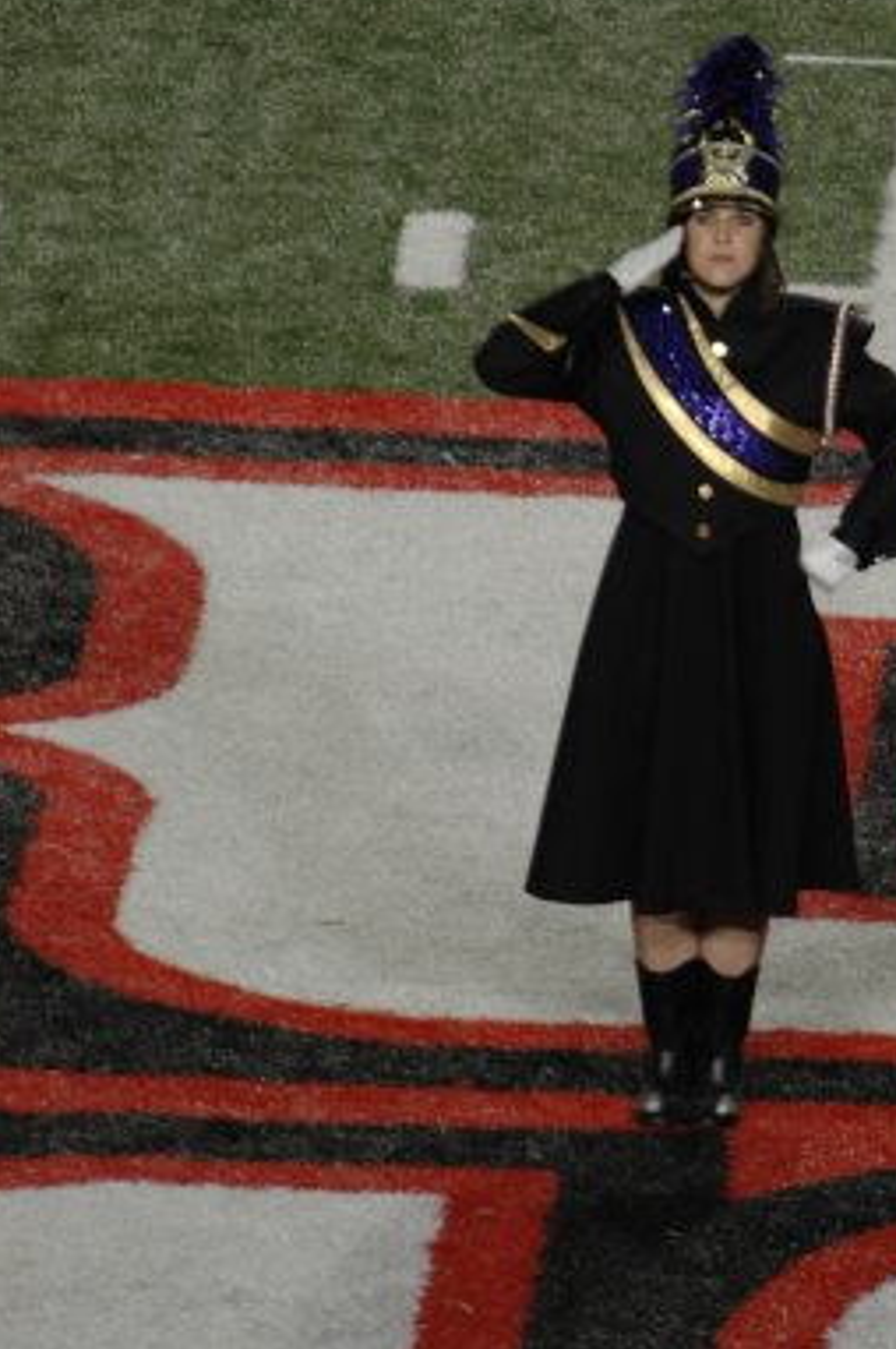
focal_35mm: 943
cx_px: 686
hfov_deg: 1.5
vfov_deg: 2.2
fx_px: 35267
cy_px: 583
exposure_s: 1/60
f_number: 5.6
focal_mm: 400
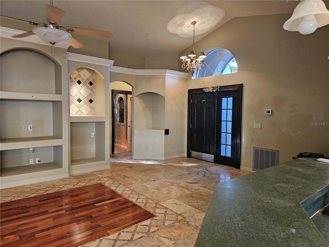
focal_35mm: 23
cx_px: 164
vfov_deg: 58.9
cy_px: 124
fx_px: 219
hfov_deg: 73.9
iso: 500
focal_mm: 6.3
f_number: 1.7
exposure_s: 1/120
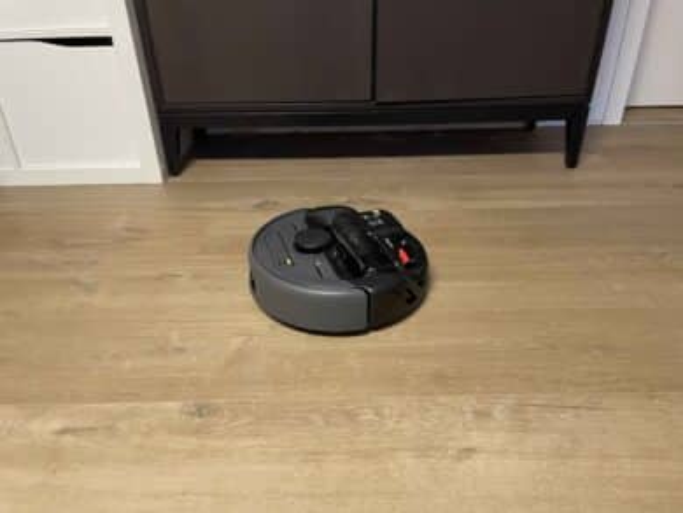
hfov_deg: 67.3
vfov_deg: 53.1
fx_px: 513
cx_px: 342
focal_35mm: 26
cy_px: 256
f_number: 1.6
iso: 500
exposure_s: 1/50
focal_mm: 4.2
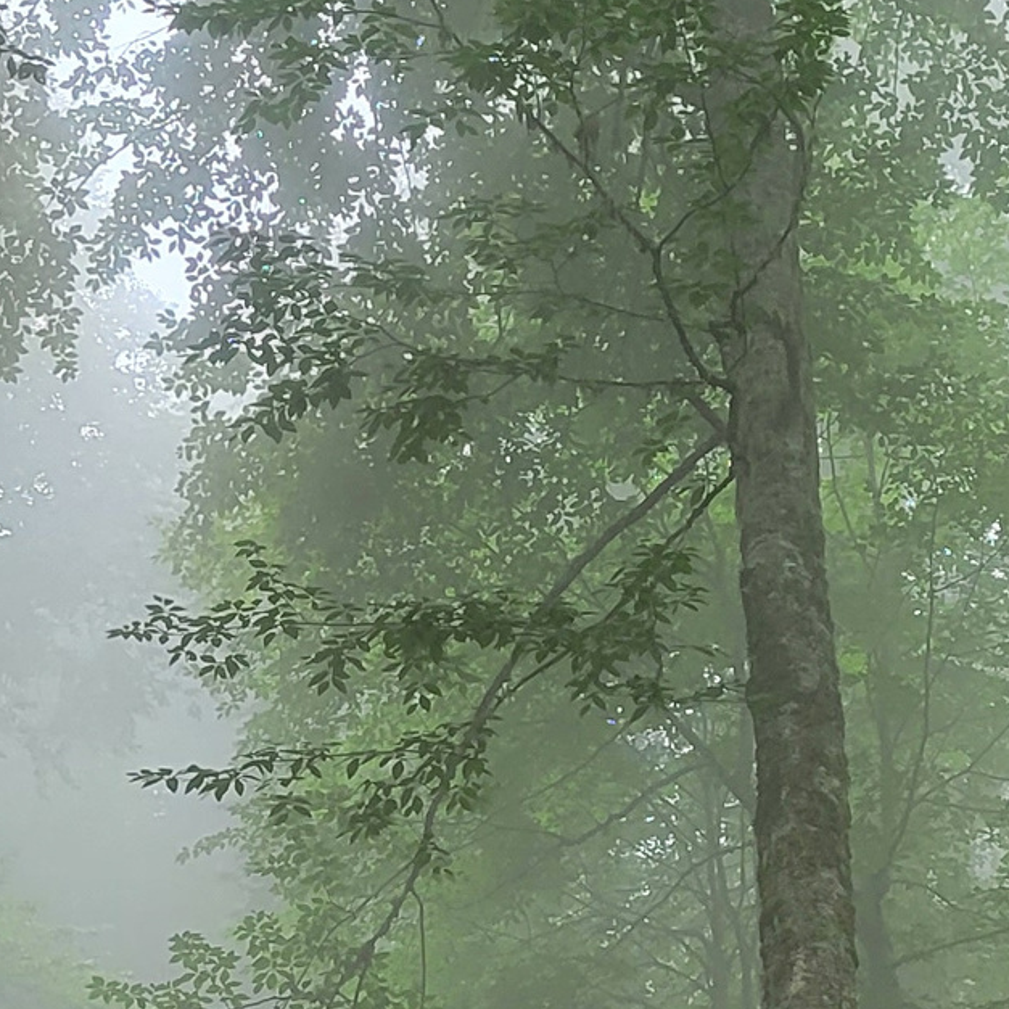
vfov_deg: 13.5
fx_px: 4122
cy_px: 1293
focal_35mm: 125
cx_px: 636
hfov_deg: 13.9
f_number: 1.8
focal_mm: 5.4
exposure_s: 1/120
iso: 80
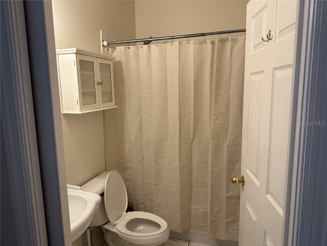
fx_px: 227
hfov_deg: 71.6
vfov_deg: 56.8
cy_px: 123
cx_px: 164
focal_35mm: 24
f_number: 1.78
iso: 200
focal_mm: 6.86
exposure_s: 1/120
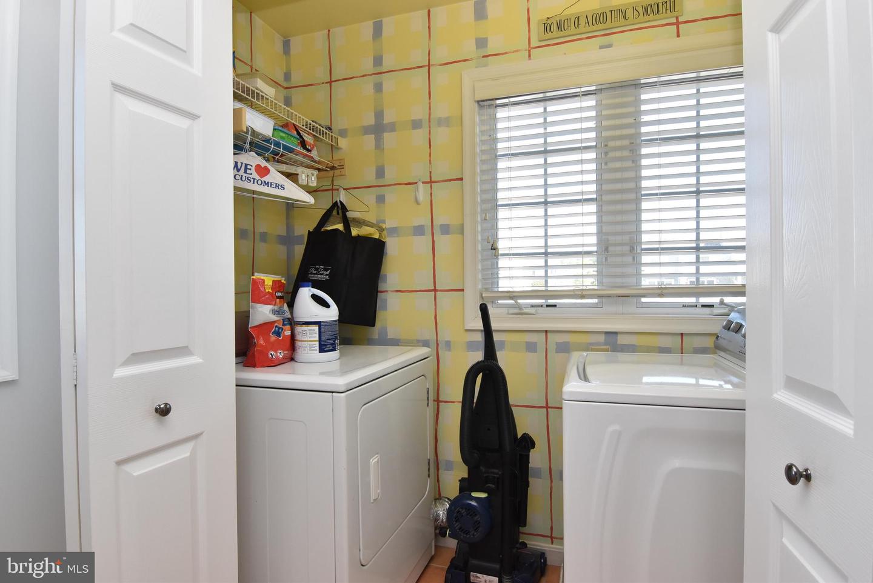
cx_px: 436
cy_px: 292
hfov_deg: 90.0
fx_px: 437
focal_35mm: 18
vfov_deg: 67.5
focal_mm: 12
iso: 800
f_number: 9
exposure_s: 1/80
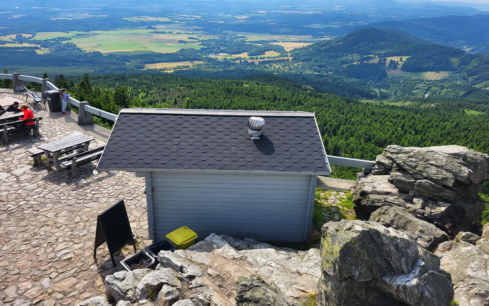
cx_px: 244
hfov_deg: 66.5
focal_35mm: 28
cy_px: 138
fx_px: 373
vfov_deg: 44.5
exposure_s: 1/1834
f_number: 1.8
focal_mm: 5.4
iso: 40
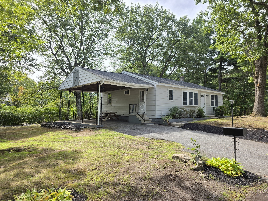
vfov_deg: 58.9
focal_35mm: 23
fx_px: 178
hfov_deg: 73.9
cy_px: 100
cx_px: 134
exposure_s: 1/1789
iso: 80
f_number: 1.7
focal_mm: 6.3
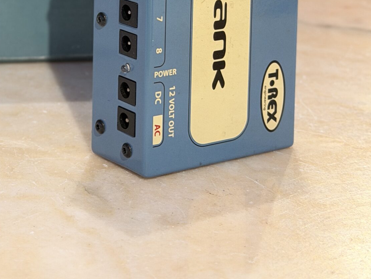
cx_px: 60
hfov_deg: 17.7
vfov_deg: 13.0
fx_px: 1179
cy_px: -94
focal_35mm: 110
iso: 250
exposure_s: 1/33
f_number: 1.78
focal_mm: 6.76
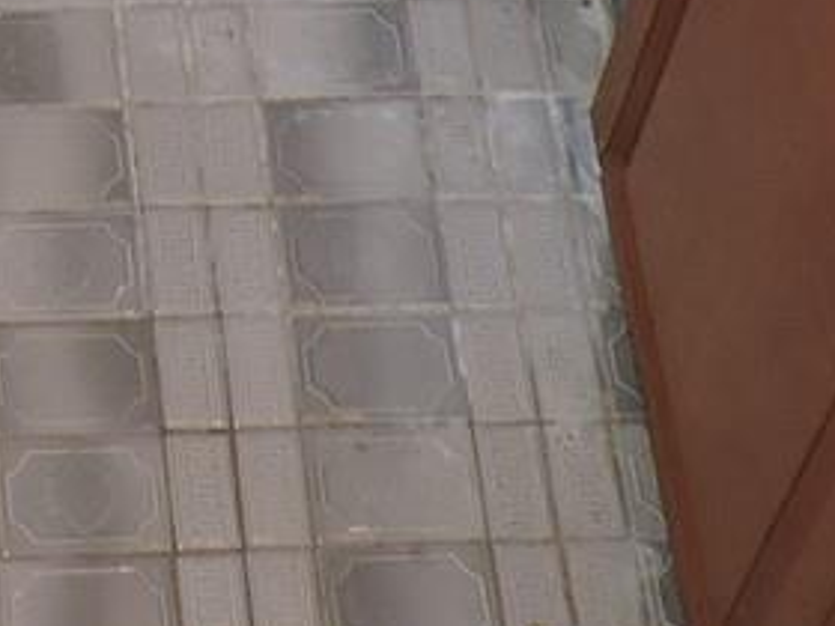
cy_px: -1073
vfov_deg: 9.2
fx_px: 3305
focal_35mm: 137
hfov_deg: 13.9
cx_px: -248
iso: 200
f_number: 3
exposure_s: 1/30
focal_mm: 4.3
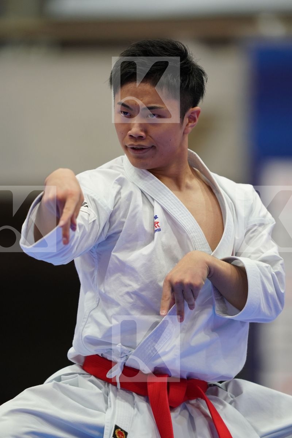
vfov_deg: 5.2
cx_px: 146
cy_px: 219
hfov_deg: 3.4
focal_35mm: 400
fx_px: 4866
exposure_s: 1/500
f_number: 2.8
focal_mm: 400
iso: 2000
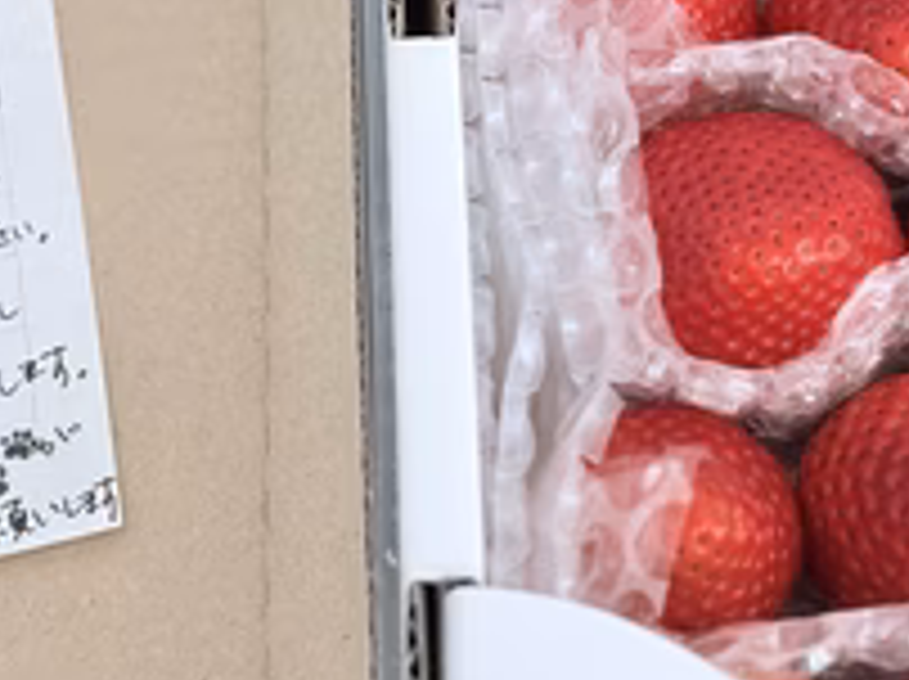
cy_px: 50
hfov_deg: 19.1
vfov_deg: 14.2
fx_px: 2702
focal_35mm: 103
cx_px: 522
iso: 320
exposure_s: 1/40
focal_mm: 5.96
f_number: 1.6
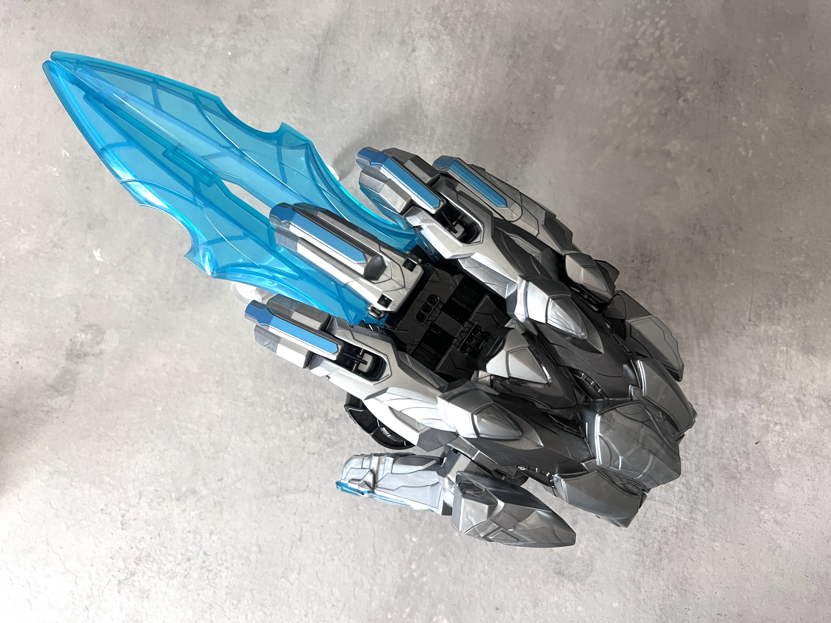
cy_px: 312
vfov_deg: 53.1
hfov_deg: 67.3
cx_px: 416
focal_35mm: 26
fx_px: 624
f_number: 1.5
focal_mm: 5.7
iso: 200
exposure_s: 1/60
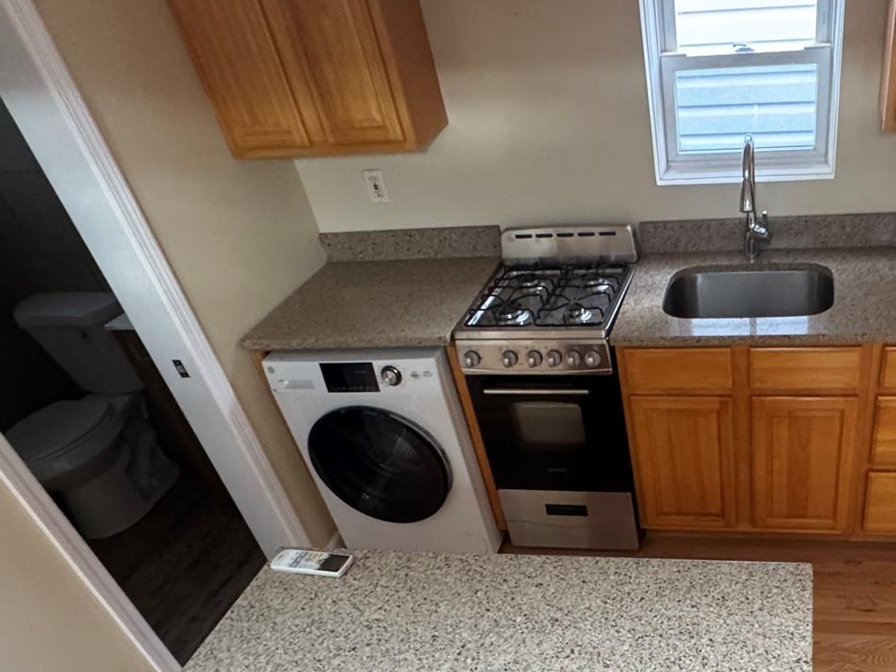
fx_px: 777
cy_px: 530
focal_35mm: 30
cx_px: 677
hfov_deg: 56.8
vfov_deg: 44.7
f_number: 2.2
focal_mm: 2.22
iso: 640
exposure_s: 1/60
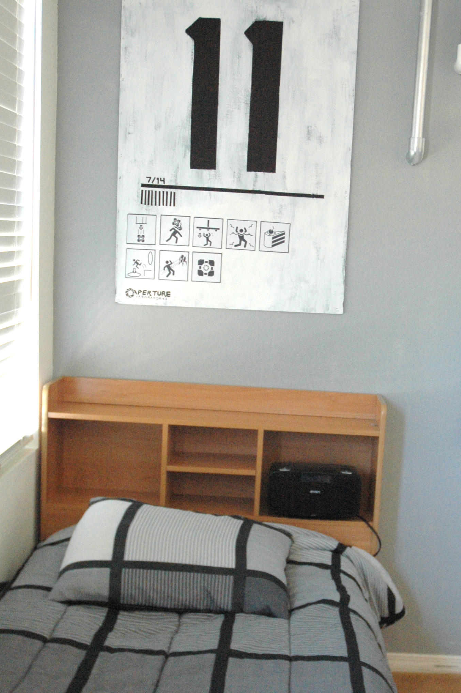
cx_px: 303
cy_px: 348
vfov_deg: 40.4
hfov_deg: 27.3
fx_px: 943
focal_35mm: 49
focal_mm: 22
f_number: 4
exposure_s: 1/60
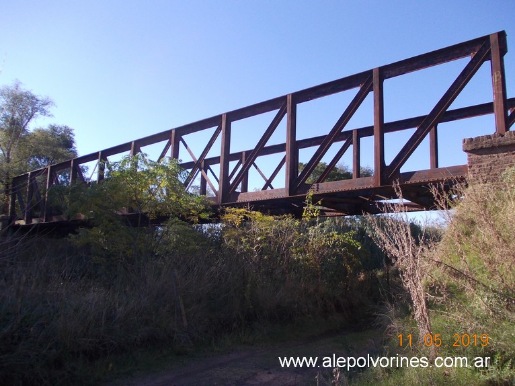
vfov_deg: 49.7
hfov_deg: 63.5
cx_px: 258
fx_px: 416
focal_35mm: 28
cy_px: 193
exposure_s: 1/160
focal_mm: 4
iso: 80
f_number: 5.4
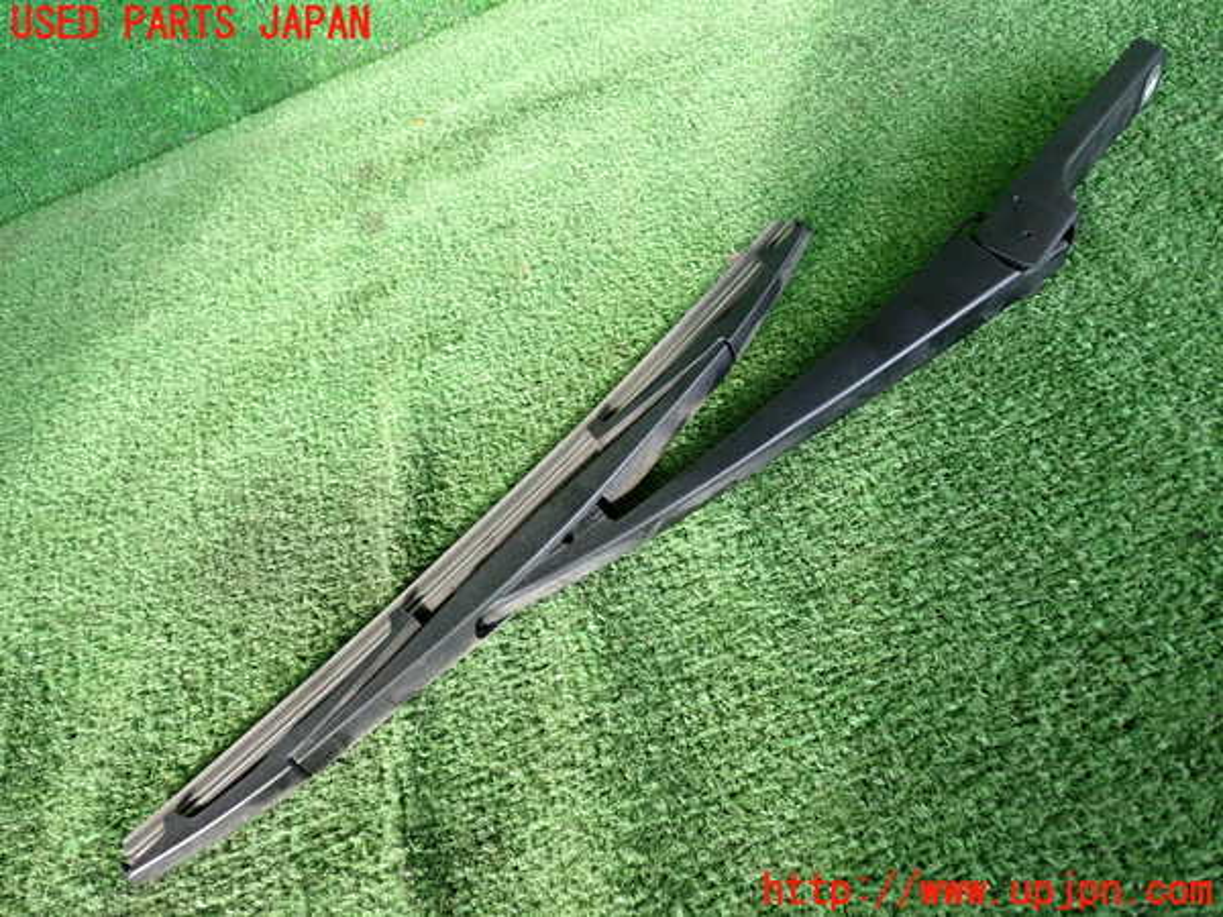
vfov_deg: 44.2
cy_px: 458
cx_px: 612
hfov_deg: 56.8
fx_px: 1131
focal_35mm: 32
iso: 500
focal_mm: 5.79
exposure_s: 1/125
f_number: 2.4
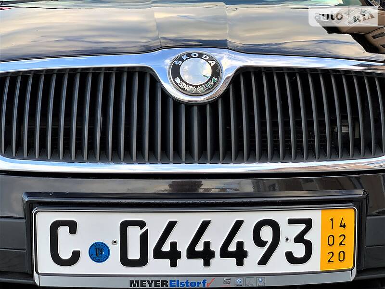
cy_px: 144
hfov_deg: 36.8
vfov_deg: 28.0
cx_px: 192
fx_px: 578
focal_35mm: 52
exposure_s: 1/122
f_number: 2.4
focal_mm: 6
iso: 32
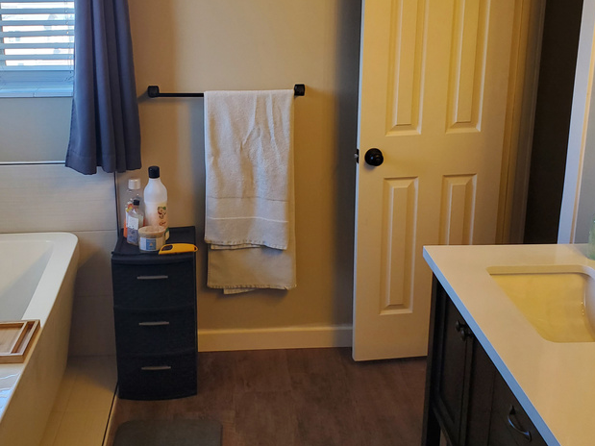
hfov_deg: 43.8
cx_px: 269
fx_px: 739
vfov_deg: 33.4
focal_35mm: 43
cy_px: 167
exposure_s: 1/120
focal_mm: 4.3
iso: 125
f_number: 2.4
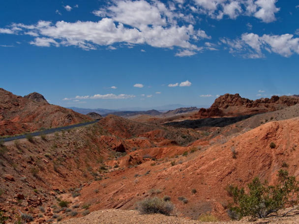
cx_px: 150
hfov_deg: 54.0
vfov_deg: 41.8
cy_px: 112
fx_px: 294
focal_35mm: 34
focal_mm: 17
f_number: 11
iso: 250
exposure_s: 1/640
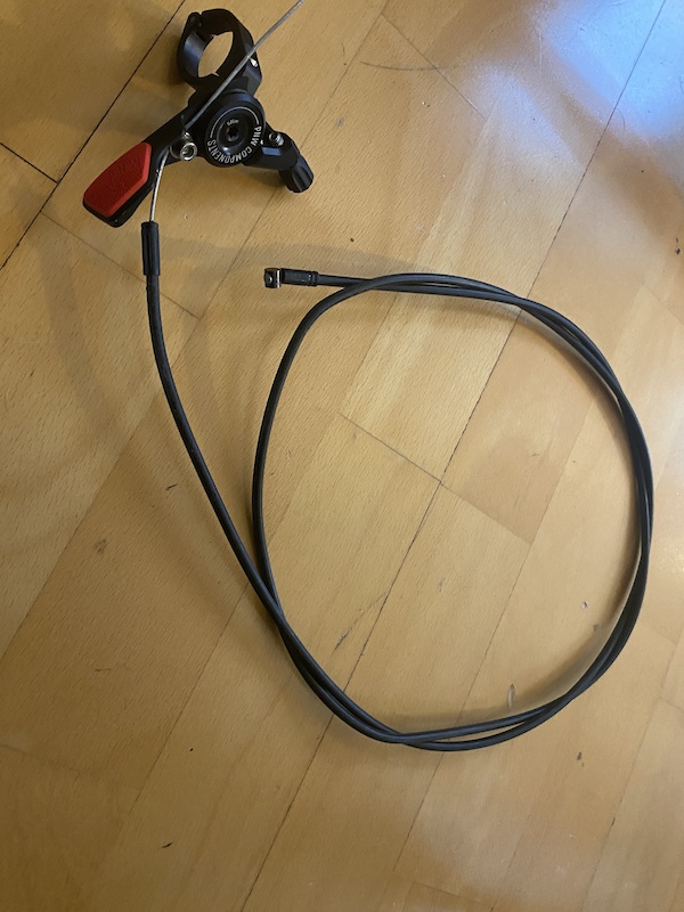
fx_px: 685
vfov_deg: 67.3
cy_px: 456
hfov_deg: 53.1
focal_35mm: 26
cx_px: 342
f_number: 1.8
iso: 500
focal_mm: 4.25
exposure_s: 1/40
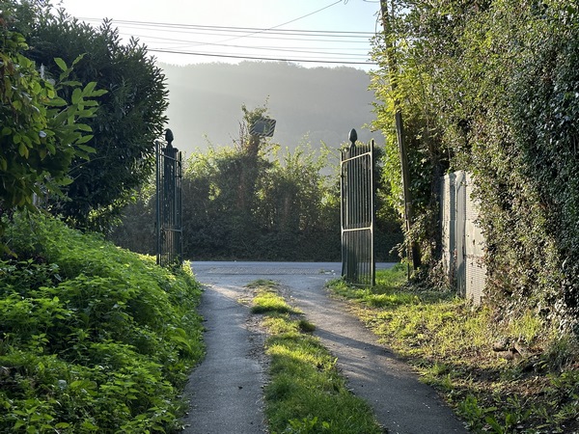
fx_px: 803
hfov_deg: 39.7
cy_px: 217
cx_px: 290
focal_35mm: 48
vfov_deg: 30.3
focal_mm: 6.86
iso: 64
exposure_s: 1/699
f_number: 1.78
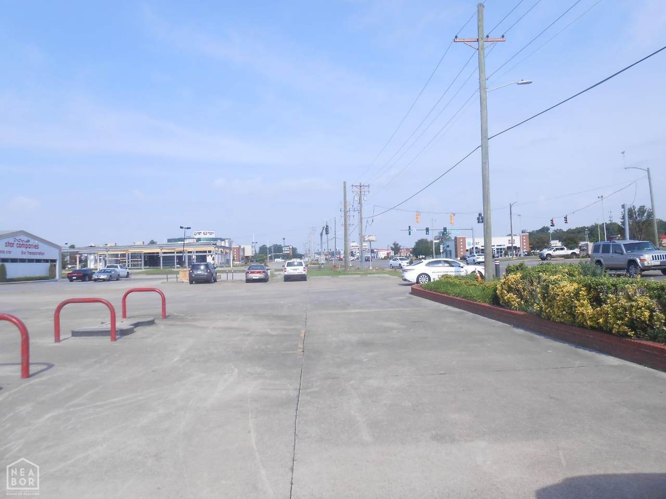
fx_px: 500
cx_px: 333
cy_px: 250
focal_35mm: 26
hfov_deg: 67.3
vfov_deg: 53.1
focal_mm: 4.6
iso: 80
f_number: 3.5
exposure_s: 1/640
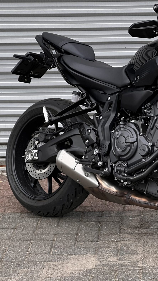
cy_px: 137
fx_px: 1013
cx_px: 159
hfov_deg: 8.9
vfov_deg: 15.8
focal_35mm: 136
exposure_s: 1/130
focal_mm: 9
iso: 32
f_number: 2.8
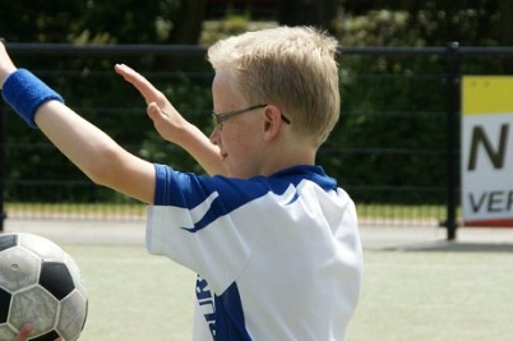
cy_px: 169
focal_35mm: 354
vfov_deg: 3.9
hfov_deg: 5.8
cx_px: 227
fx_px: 5038
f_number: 9
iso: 200
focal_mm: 120
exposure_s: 1/400
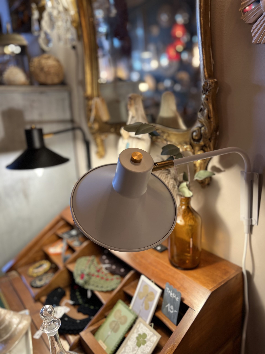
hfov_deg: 53.1
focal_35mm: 26
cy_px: 177
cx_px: 132
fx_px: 265
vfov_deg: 67.3
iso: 80
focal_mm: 5.7
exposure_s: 1/50
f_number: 1.5
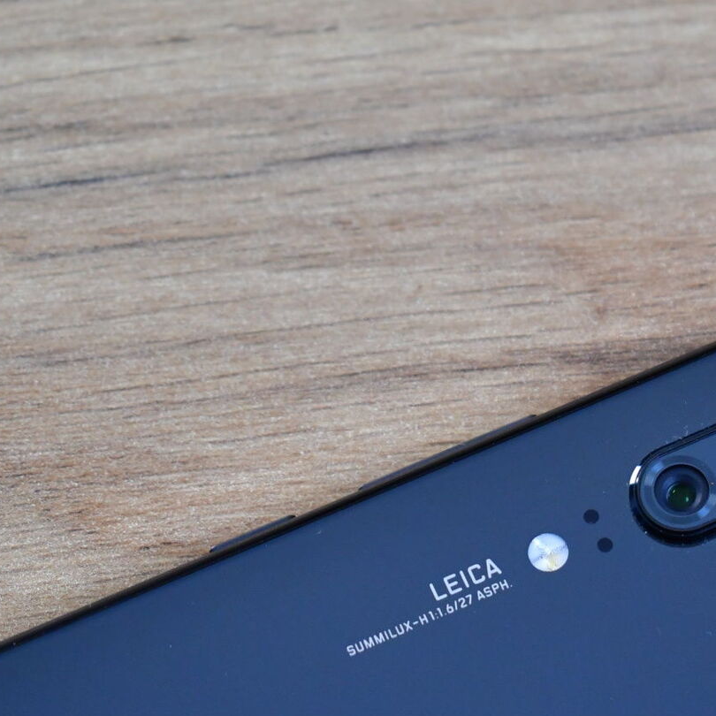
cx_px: 709
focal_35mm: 145
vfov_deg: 12.0
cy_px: 467
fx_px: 3393
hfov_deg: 11.9
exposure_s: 1/80
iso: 2000
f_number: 5.3
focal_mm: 48
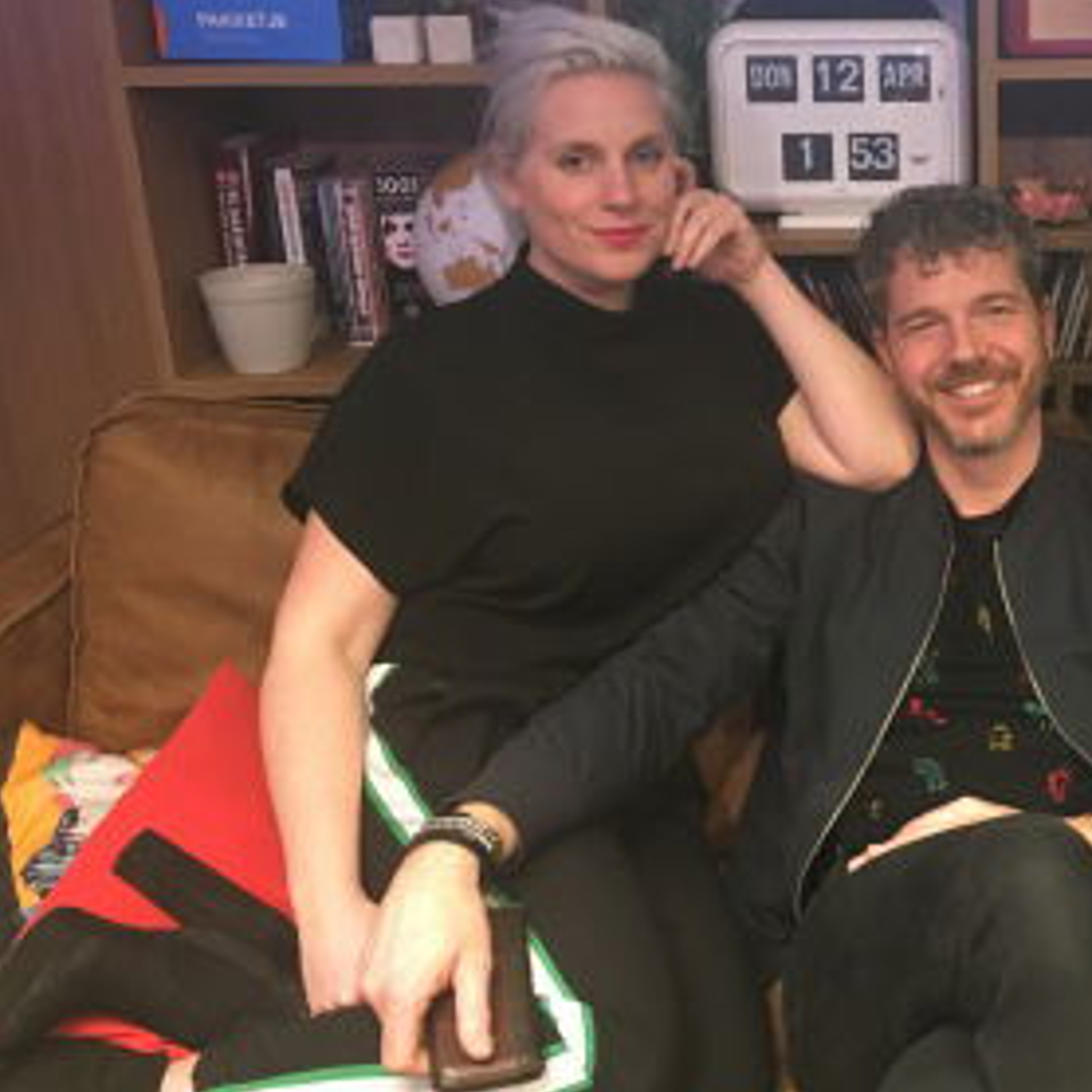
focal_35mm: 46
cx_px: 974
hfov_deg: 34.8
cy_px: 481
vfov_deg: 36.7
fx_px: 1642
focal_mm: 4.15
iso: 250
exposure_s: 1/17
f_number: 2.2
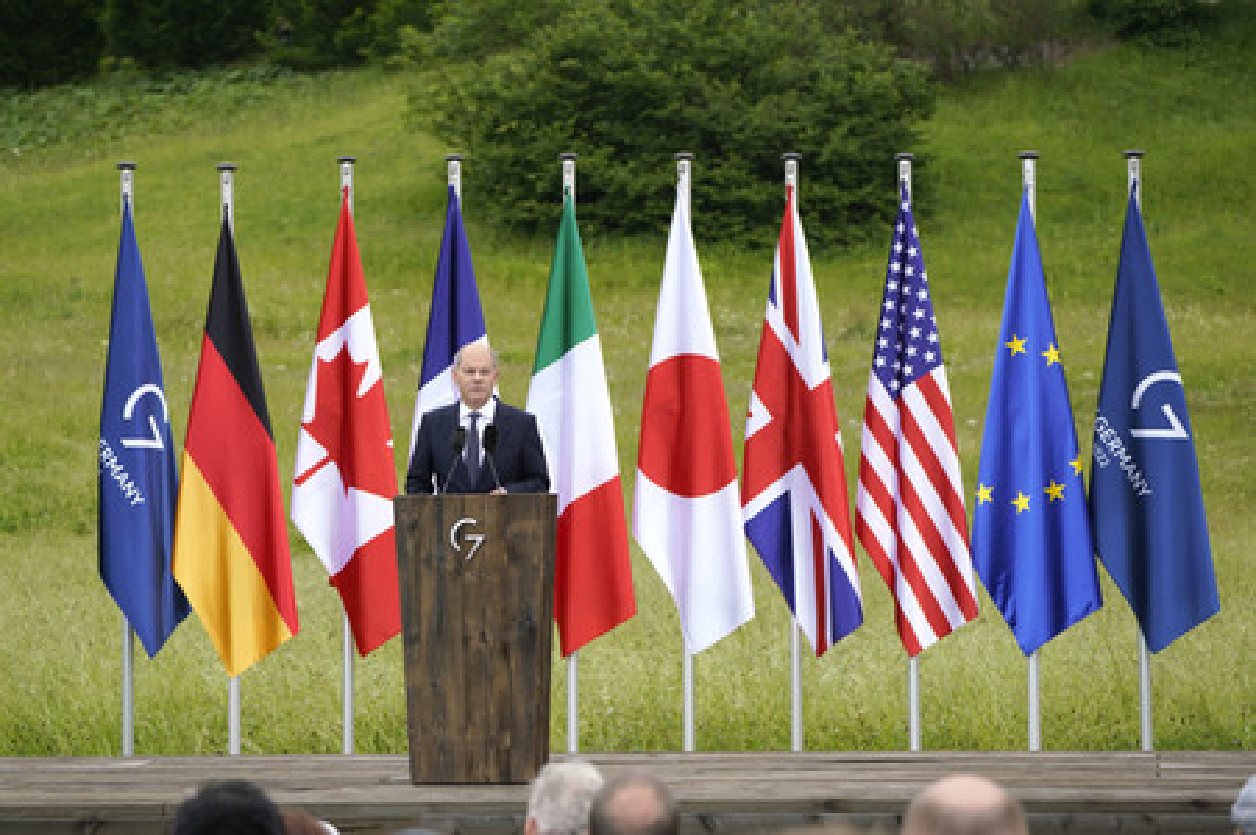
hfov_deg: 16.7
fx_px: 4288
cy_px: 418
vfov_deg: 11.1
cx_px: 628
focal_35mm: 123
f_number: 5
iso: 400
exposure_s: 1/640
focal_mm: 123
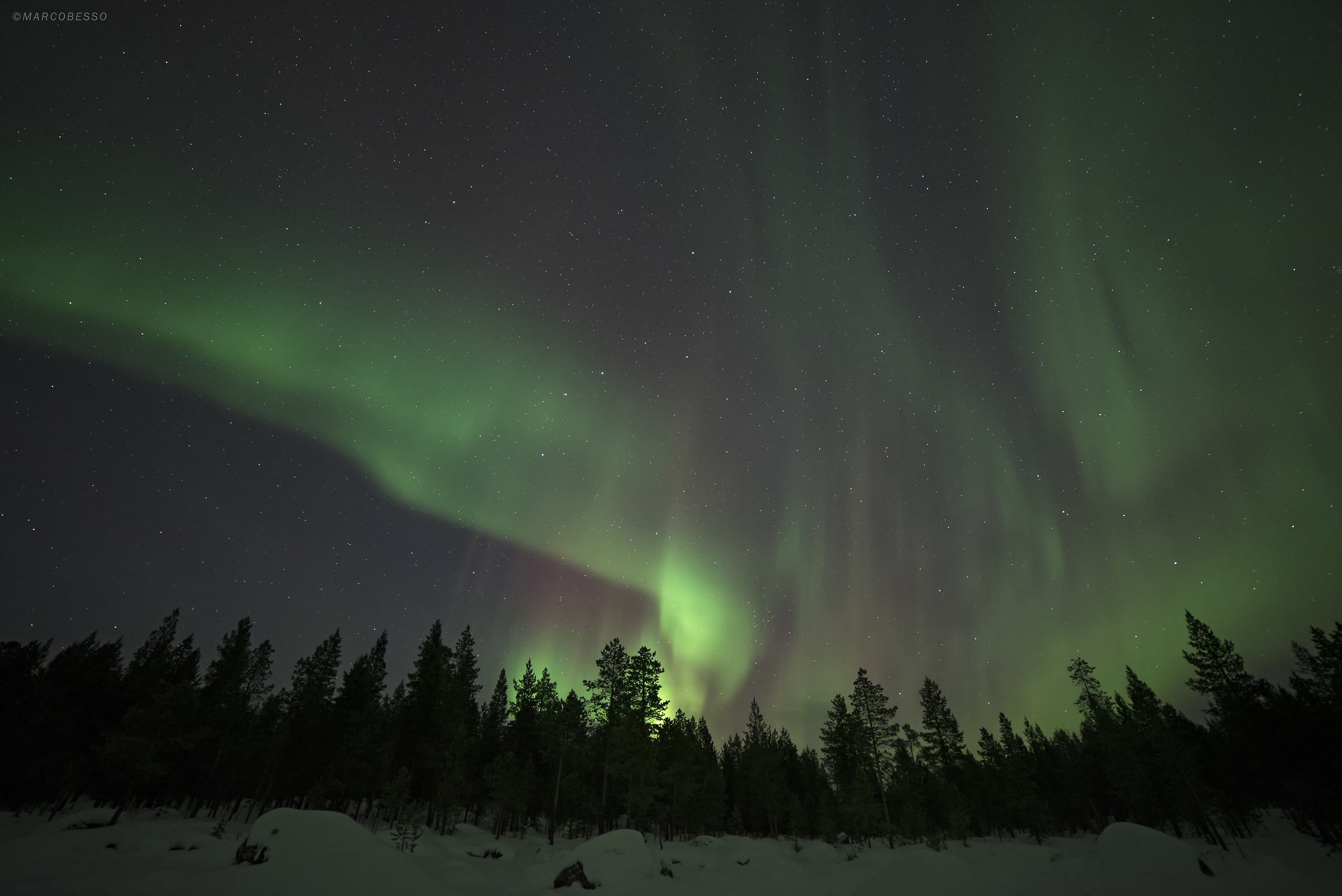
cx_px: 671
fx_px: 522
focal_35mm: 14
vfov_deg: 81.3
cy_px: 448
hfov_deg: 104.2
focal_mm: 14
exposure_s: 13
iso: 1000
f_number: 2.8
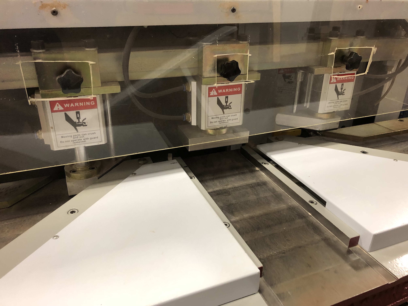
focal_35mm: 28
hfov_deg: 63.4
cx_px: 204
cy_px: 153
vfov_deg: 49.7
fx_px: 330
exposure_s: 1/15
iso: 64
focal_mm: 4
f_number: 1.8
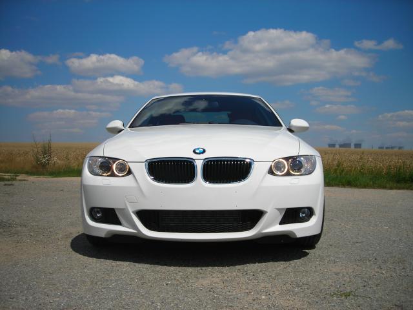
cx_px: 206
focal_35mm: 38
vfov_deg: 37.7
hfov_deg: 49.0
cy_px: 155
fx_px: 453
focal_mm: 6.3
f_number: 6.4
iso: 50
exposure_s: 1/440
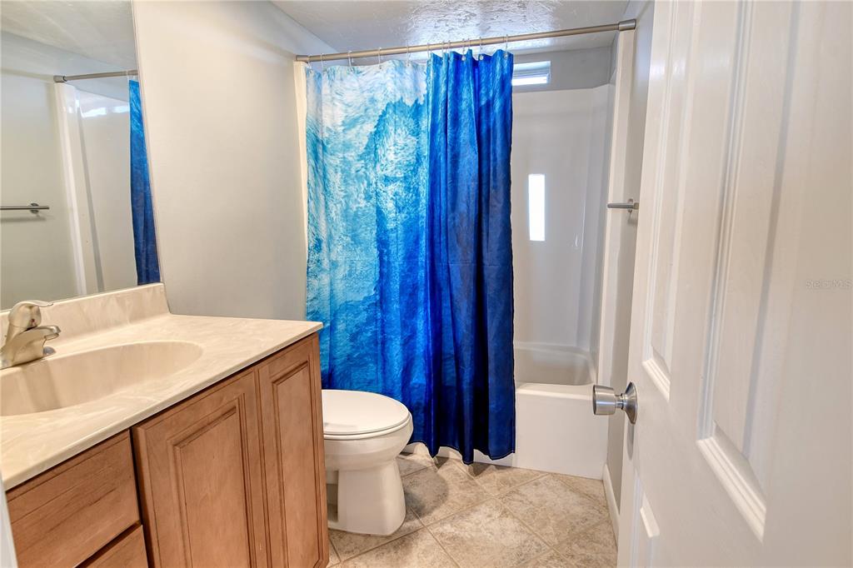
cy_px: 284
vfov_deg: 67.3
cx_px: 426
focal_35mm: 18
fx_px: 426
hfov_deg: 90.0
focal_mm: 12
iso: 640
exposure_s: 1/160
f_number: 10
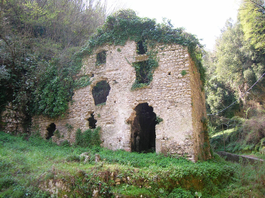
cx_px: 132
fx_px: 260
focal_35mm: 34
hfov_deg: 54.0
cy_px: 99
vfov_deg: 41.8
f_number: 2.9
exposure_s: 1/110
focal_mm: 5.7
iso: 50
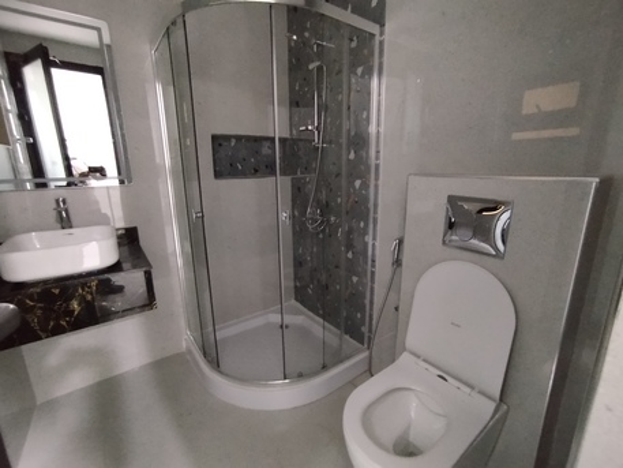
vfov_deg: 81.8
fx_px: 270
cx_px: 312
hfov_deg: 98.2
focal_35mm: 15
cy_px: 234
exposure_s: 1/17
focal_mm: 1.65
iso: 1000
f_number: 2.2
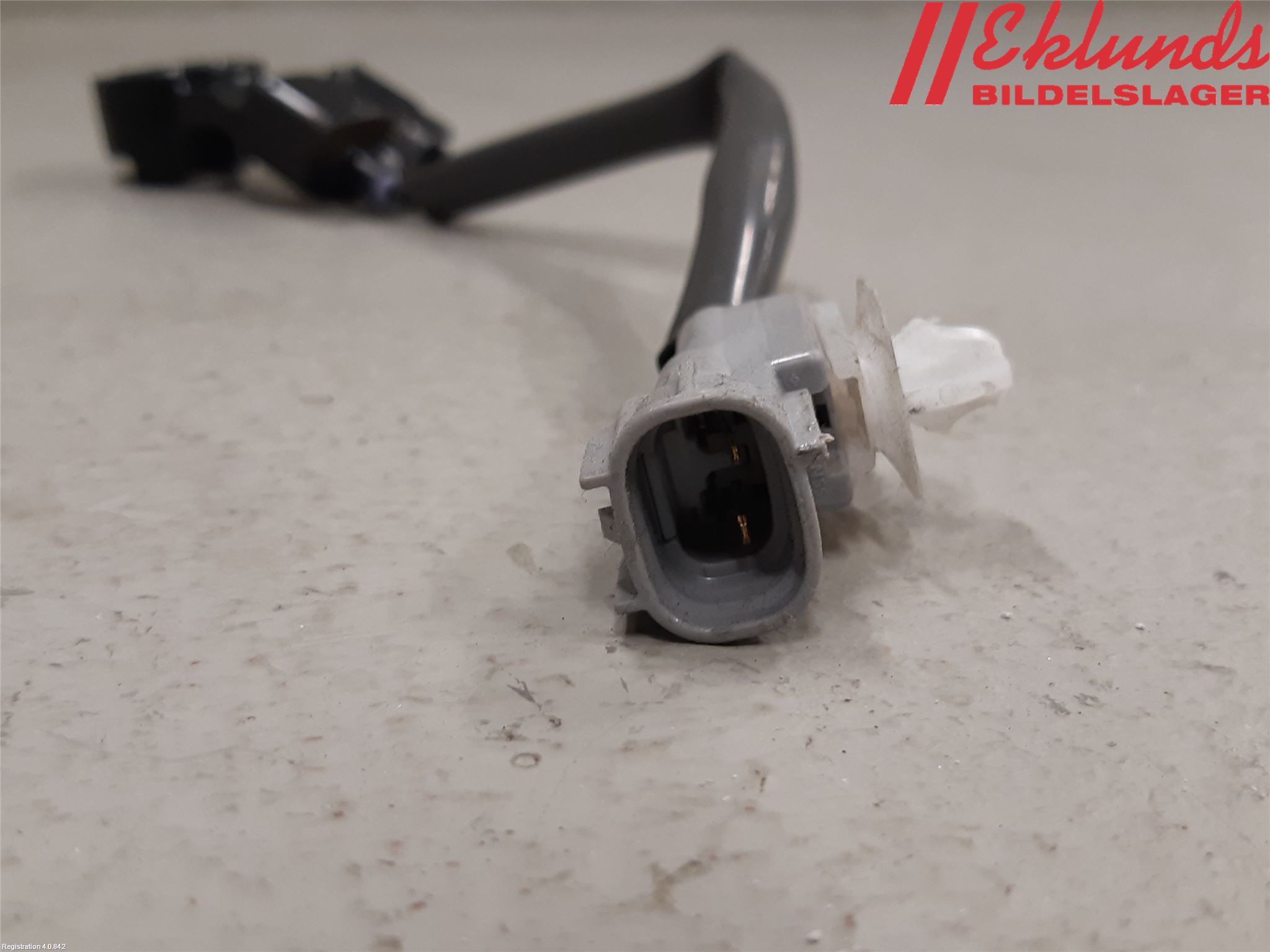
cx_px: 635
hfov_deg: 67.3
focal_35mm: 26
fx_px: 954
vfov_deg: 53.1
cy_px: 476
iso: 100
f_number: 1.7
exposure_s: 1/50
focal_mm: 3.93
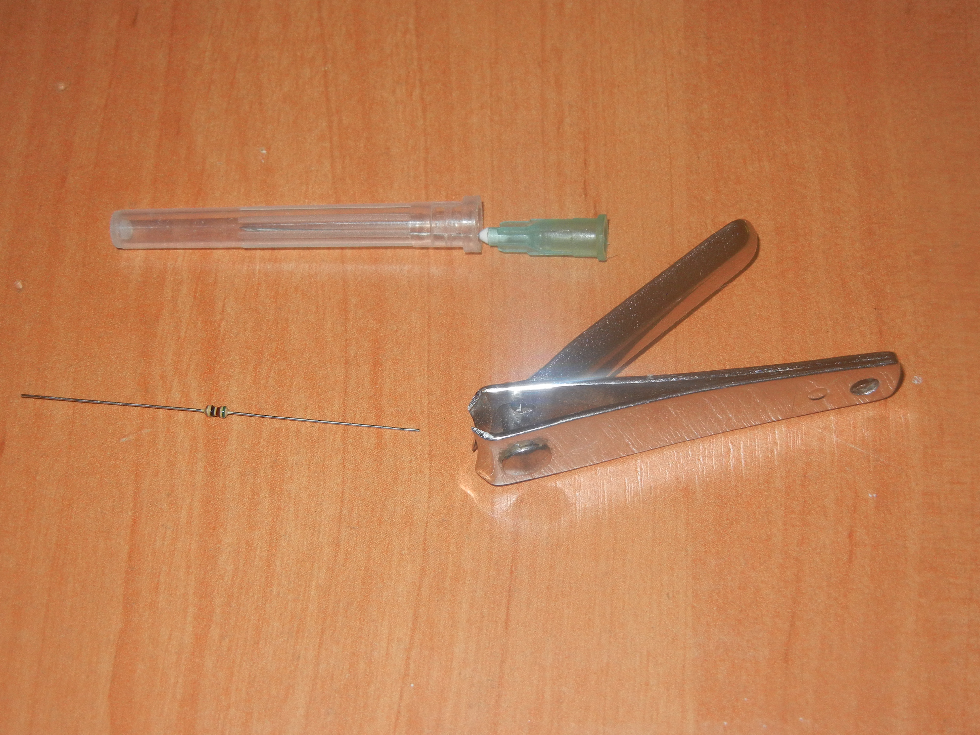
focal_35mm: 59
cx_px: 490
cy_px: 368
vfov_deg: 24.8
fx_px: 1670
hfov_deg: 32.7
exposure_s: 1/30
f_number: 8
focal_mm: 10.6
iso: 200
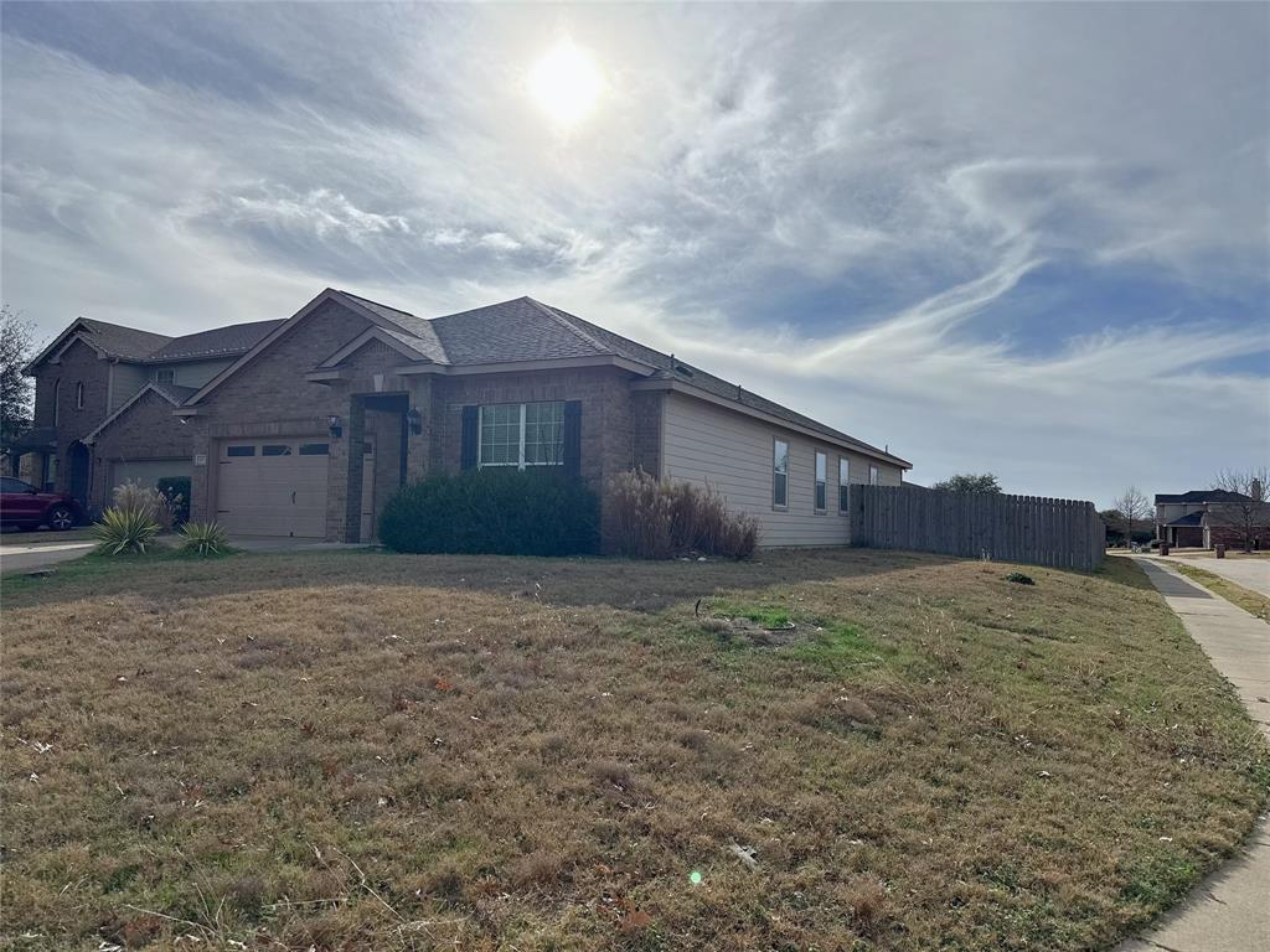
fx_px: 881
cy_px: 476
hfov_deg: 71.6
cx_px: 635
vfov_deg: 56.8
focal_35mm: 24
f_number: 1.78
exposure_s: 1/14286
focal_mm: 6.76
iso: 64
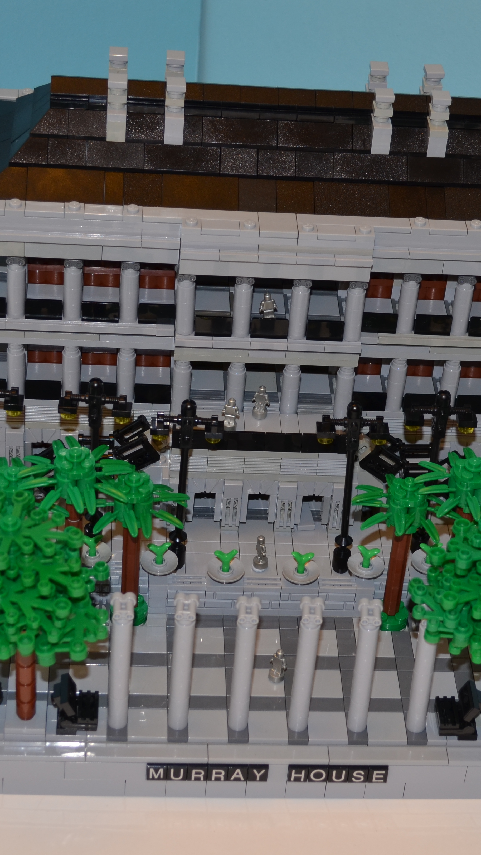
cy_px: 425
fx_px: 1836
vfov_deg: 26.2
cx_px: 299
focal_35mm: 81
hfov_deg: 14.9
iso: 200
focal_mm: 34
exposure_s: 1/30
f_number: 5.6
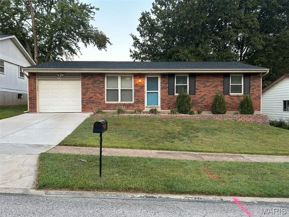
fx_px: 217
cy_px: 108
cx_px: 144
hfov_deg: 67.3
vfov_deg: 53.1
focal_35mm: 26
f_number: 1.5
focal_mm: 5.7
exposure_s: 1/121
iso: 80
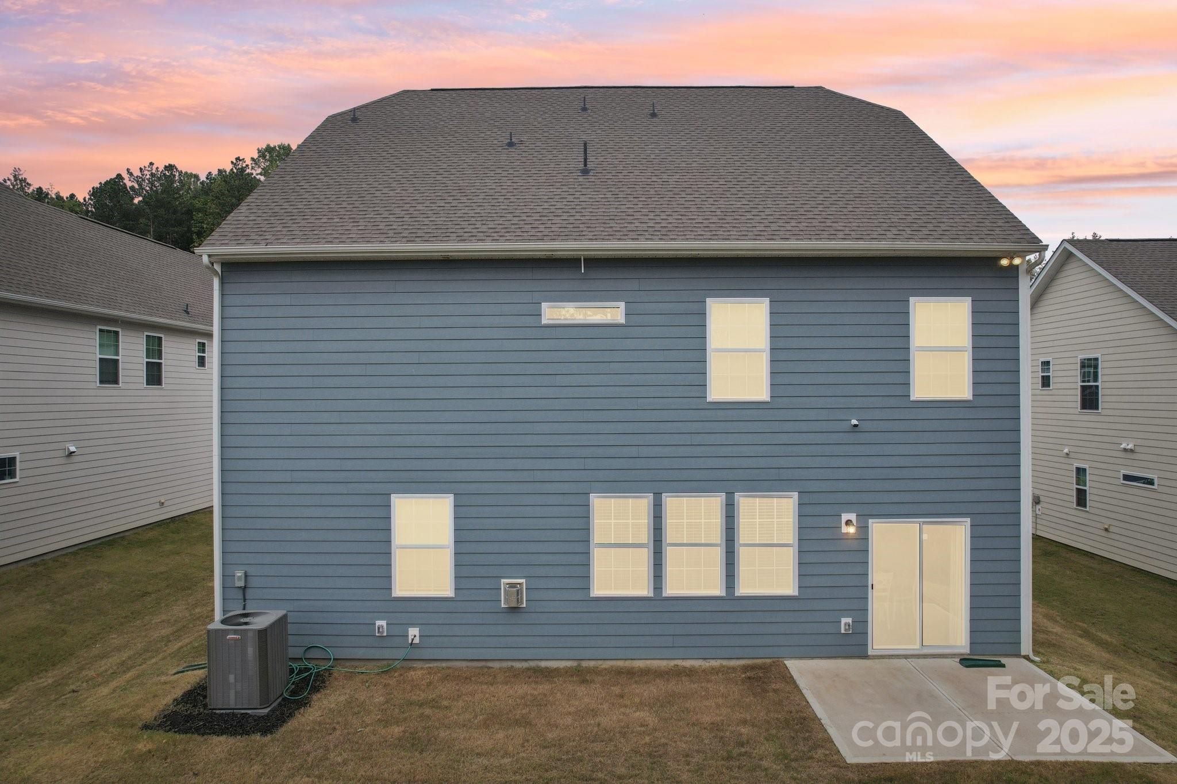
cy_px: 392
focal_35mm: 22
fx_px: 719
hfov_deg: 78.6
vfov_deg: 57.2
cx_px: 588
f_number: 2.8
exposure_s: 1/500
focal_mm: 8.38
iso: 100
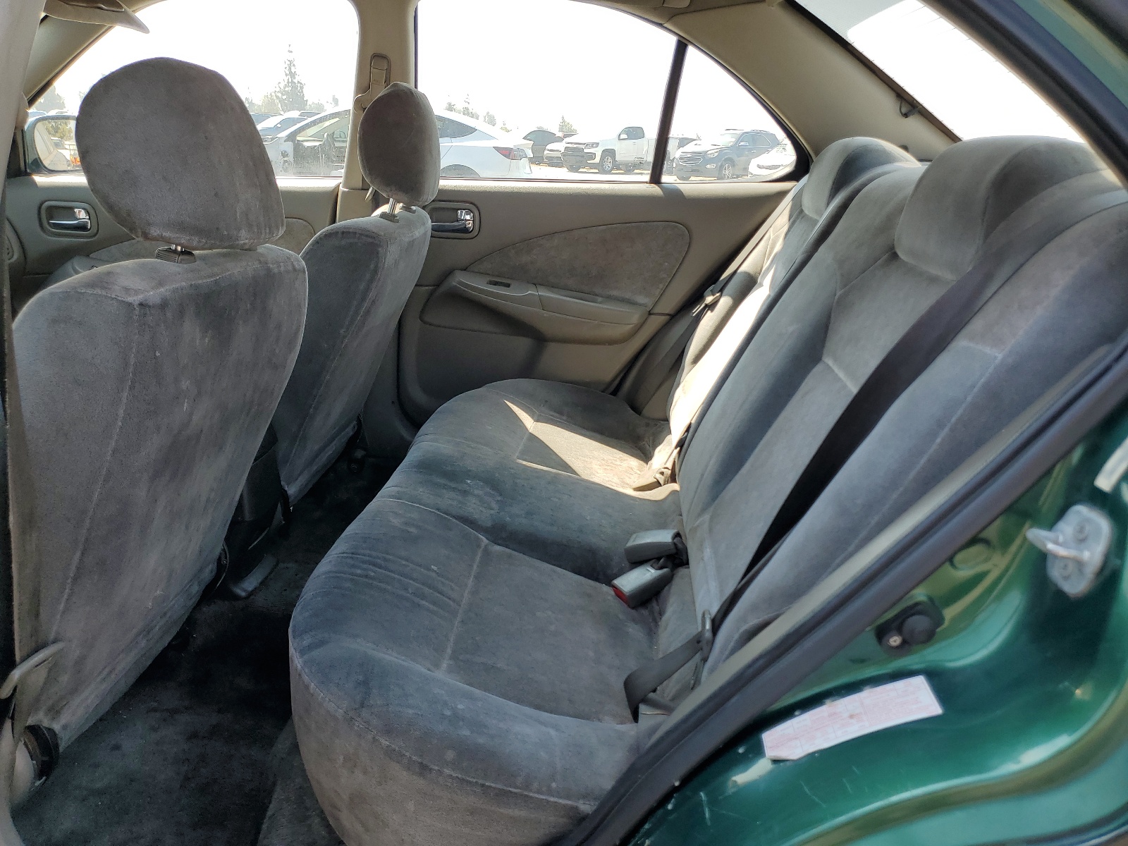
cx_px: 564
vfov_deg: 53.1
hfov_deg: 67.3
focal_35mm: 26
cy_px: 423
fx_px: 847
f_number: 1.5
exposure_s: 1/667
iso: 50
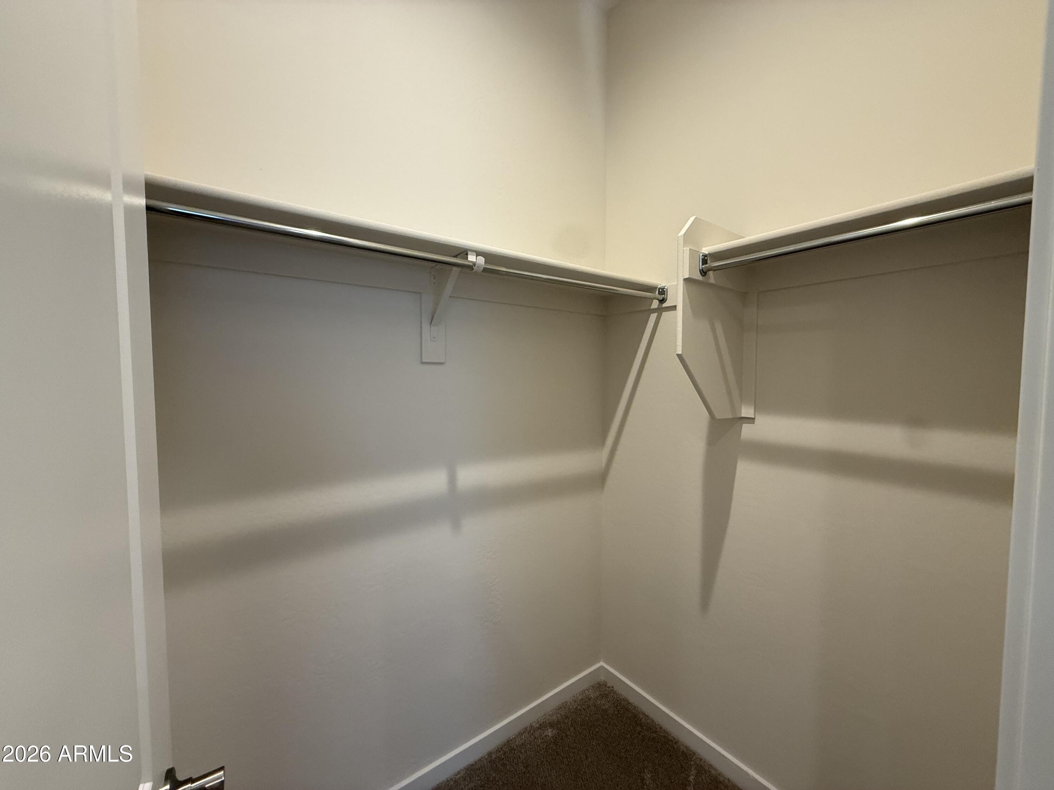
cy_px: 395
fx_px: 426
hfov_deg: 102.1
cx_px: 527
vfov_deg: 85.7
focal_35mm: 14
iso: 200
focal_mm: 2.22
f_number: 2.2
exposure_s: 1/60
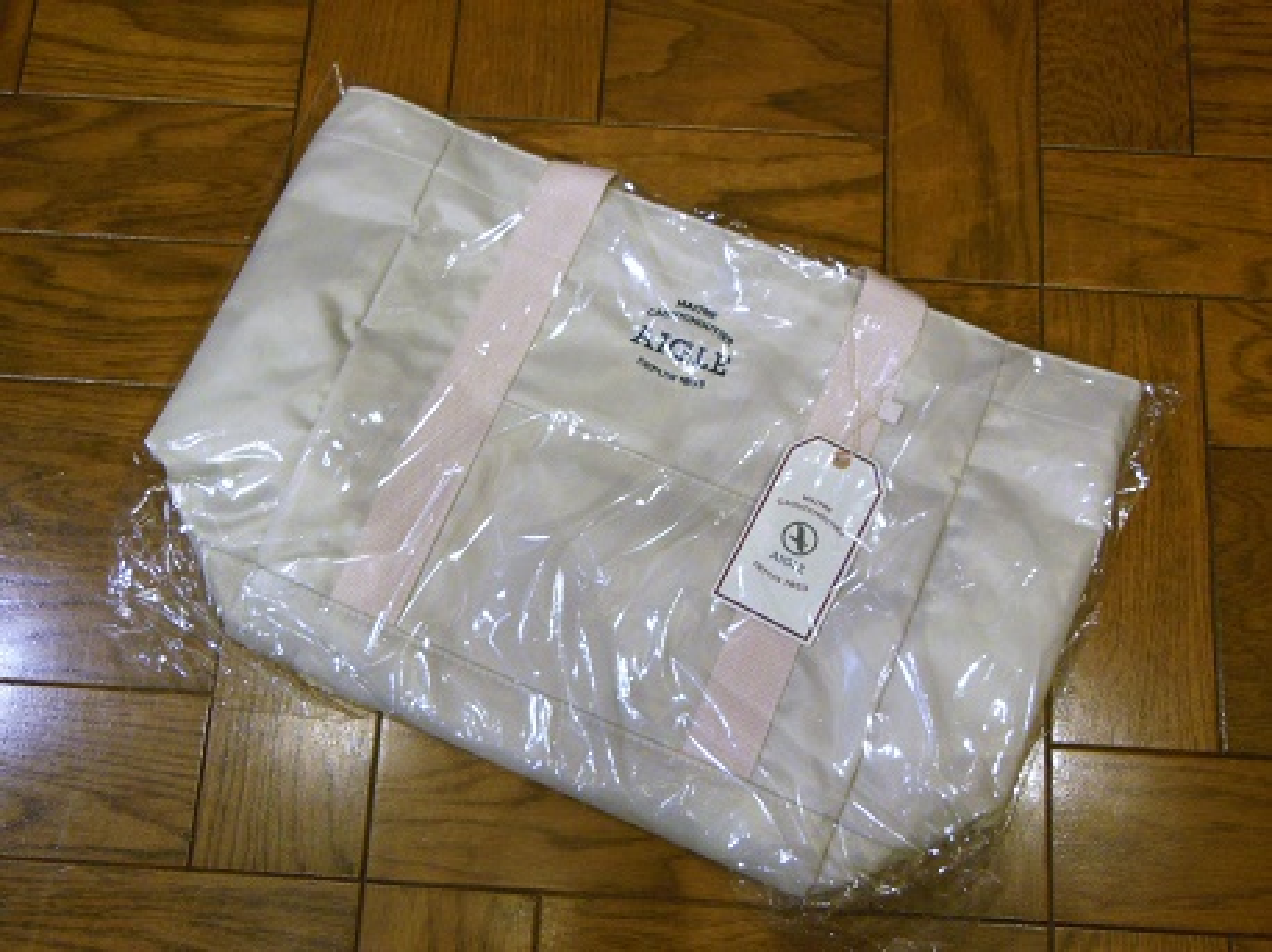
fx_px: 1249
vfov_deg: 41.8
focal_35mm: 34
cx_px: 636
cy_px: 476
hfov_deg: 54.0
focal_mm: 6
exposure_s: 1/13
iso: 400
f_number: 3.9
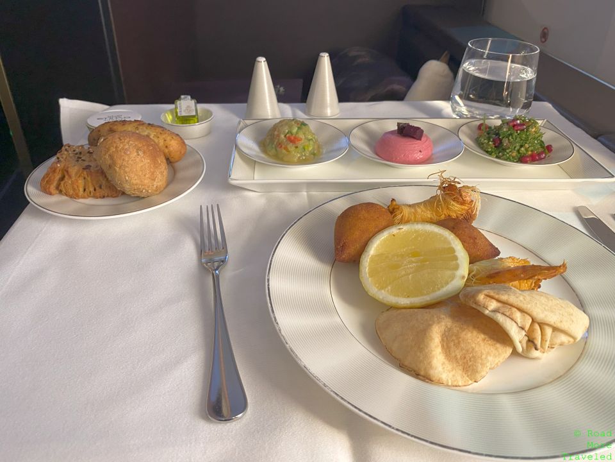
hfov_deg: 67.3
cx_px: 308
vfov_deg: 53.1
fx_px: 462
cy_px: 231
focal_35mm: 26
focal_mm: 4.25
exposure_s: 1/56
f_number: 1.8
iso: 200
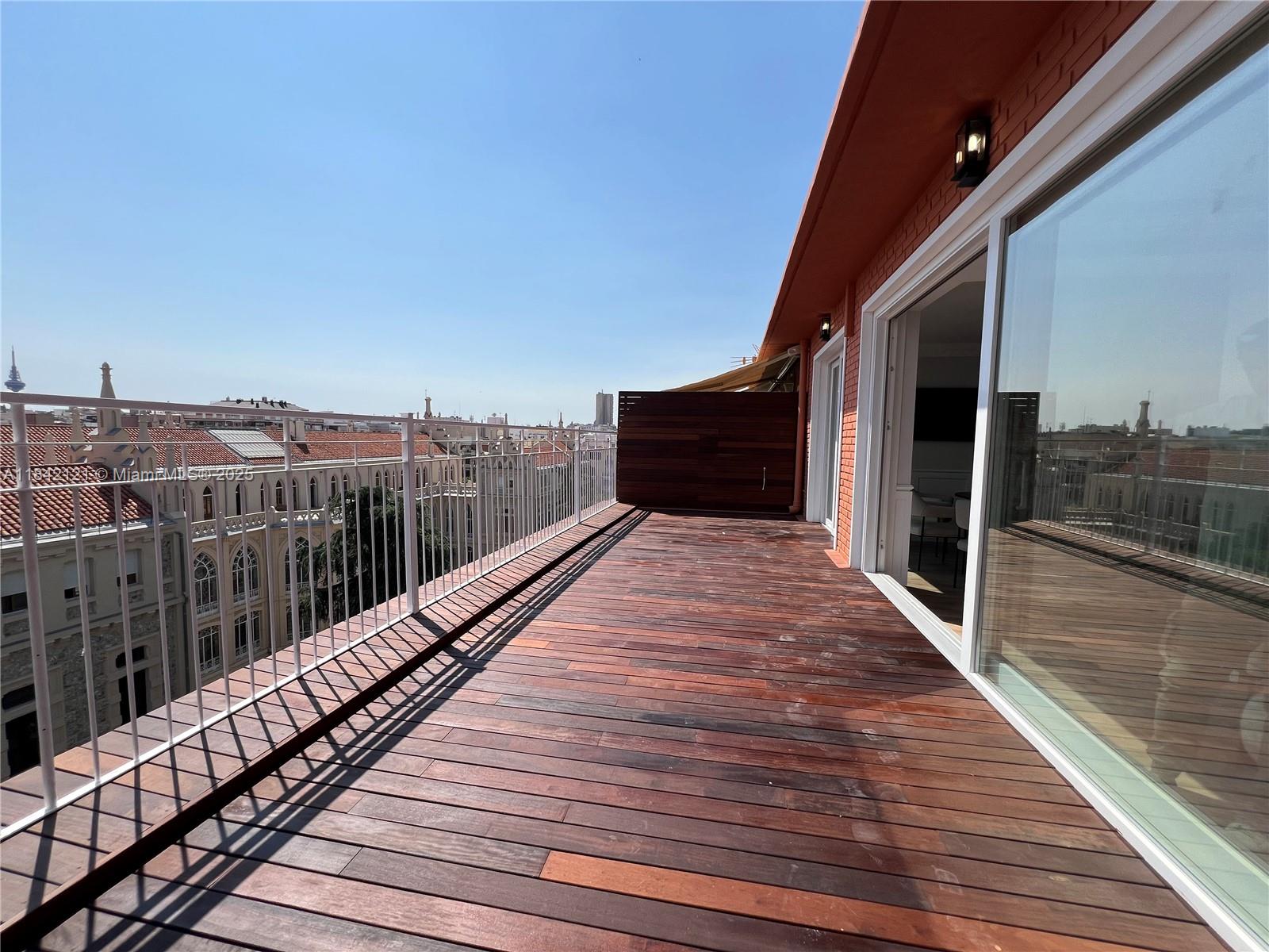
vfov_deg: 89.9
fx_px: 477
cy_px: 476
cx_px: 634
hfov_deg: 106.2
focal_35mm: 13
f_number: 1.8
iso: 32
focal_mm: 1.57
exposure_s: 1/2179
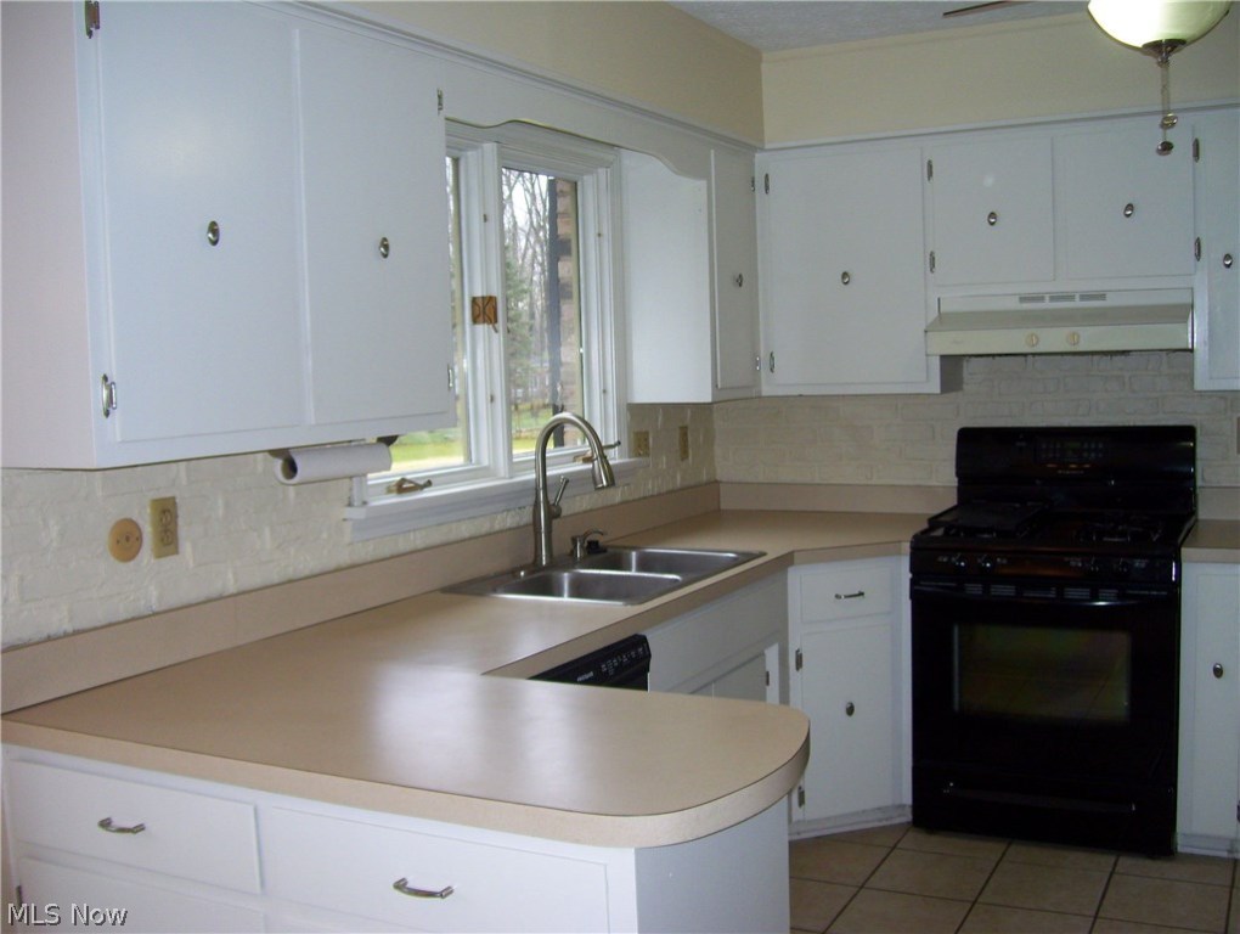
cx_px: 620
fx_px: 1291
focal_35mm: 36
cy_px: 467
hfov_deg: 51.3
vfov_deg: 39.7
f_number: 2.7
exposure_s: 1/60
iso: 80
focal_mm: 6
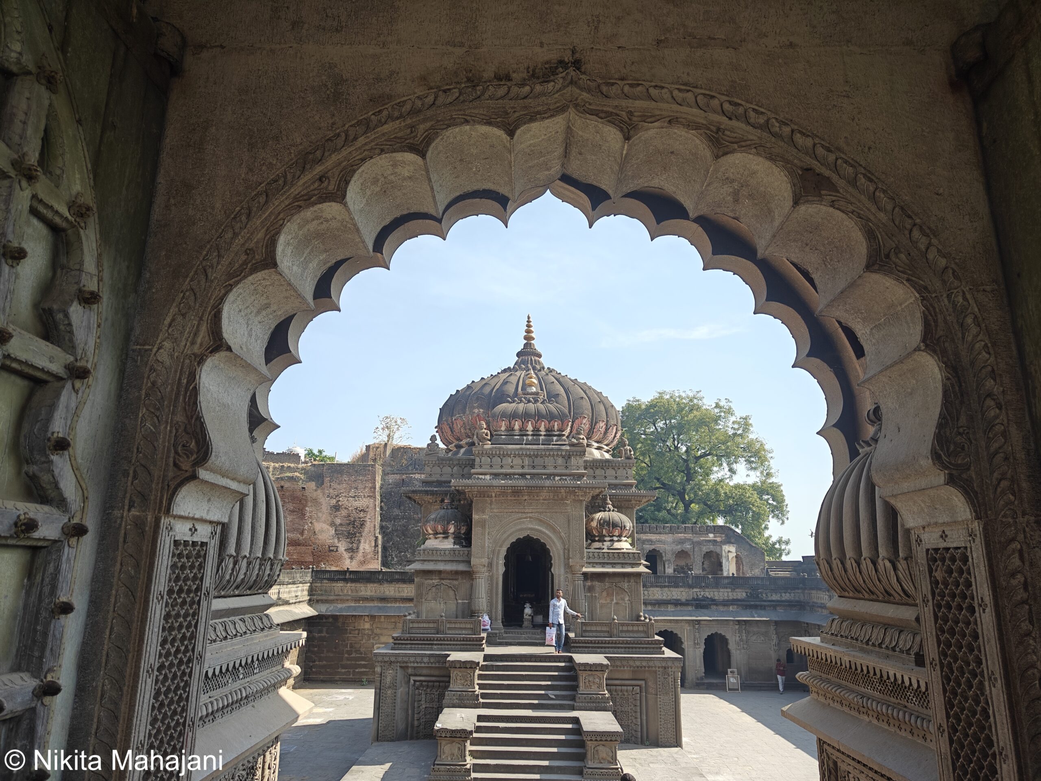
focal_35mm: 24
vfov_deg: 56.8
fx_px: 722
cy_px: 390
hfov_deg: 71.6
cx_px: 520
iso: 64
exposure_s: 1/2474
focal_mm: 5.59
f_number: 1.8
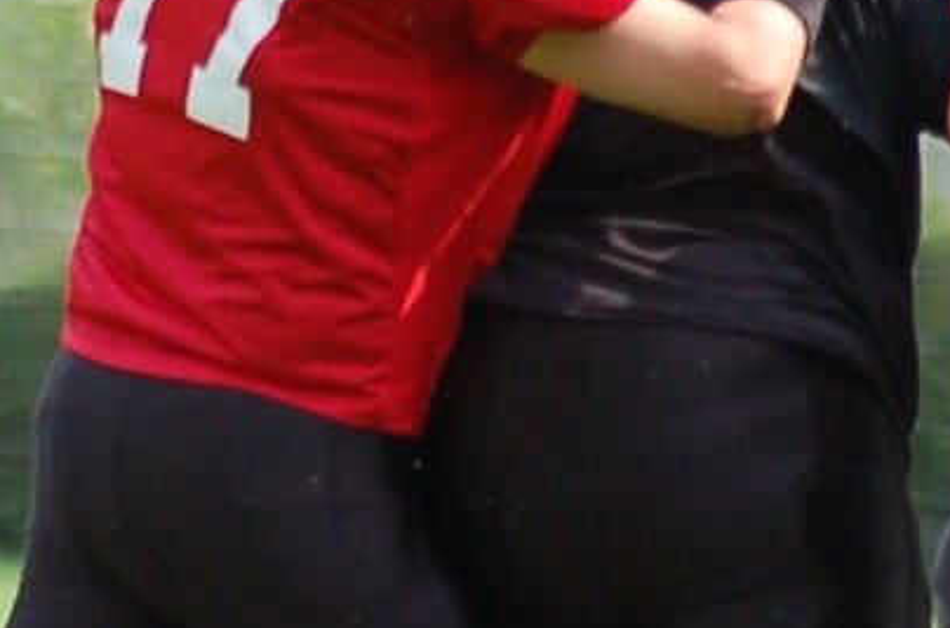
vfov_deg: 0.8
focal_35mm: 1799
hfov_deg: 1.1
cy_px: 42
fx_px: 47344
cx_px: 270
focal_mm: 220
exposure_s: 1/800
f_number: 5.3
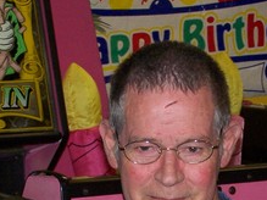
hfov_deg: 10.1
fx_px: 1511
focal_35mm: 196
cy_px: 241
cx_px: 135
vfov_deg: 7.5
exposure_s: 1/60
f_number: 3.2
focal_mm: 11.1
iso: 140
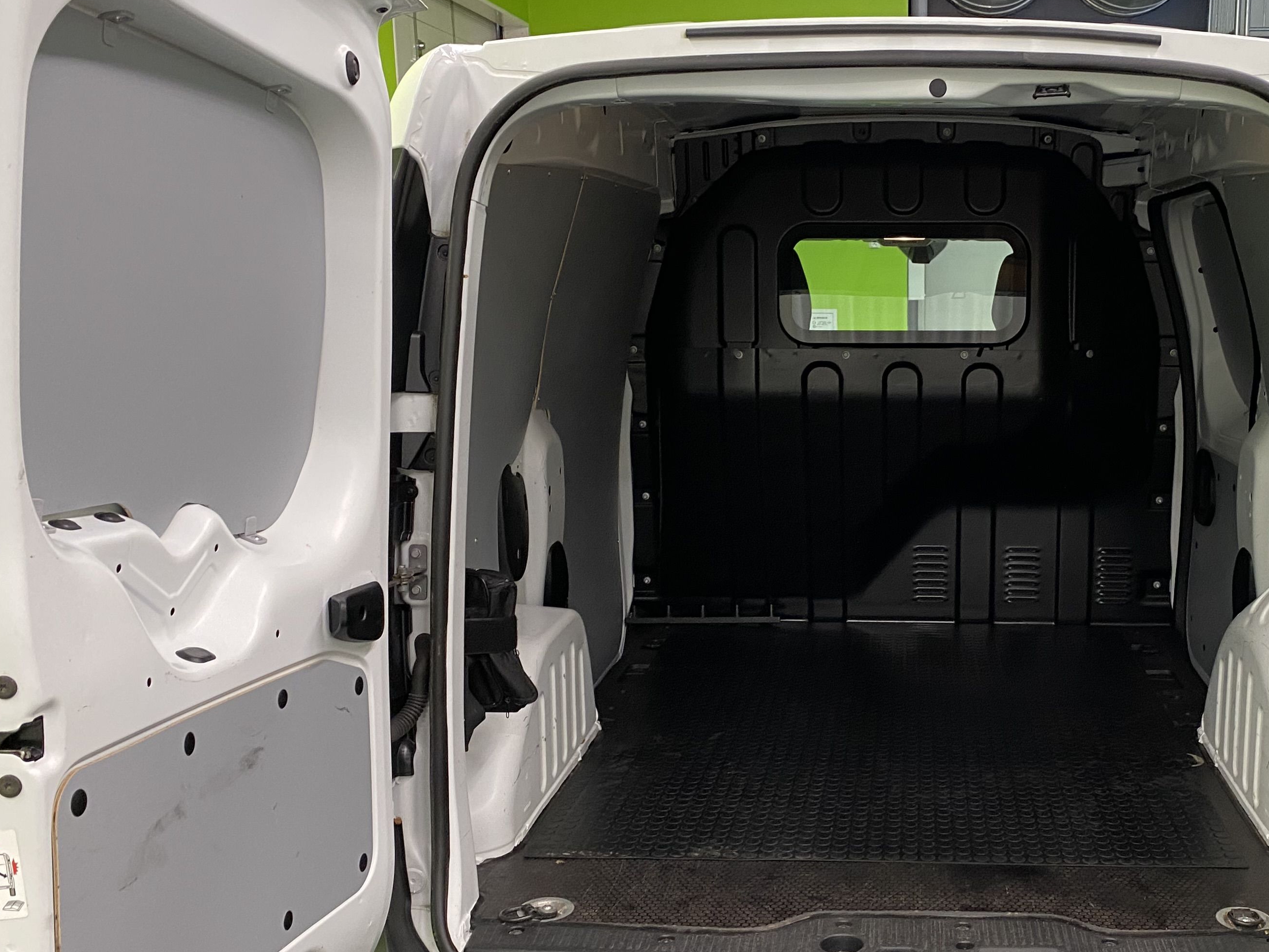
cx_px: 877
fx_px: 1466
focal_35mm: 40
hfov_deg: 45.8
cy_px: 539
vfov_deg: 35.9
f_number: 1.8
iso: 125
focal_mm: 4.25
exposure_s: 1/50
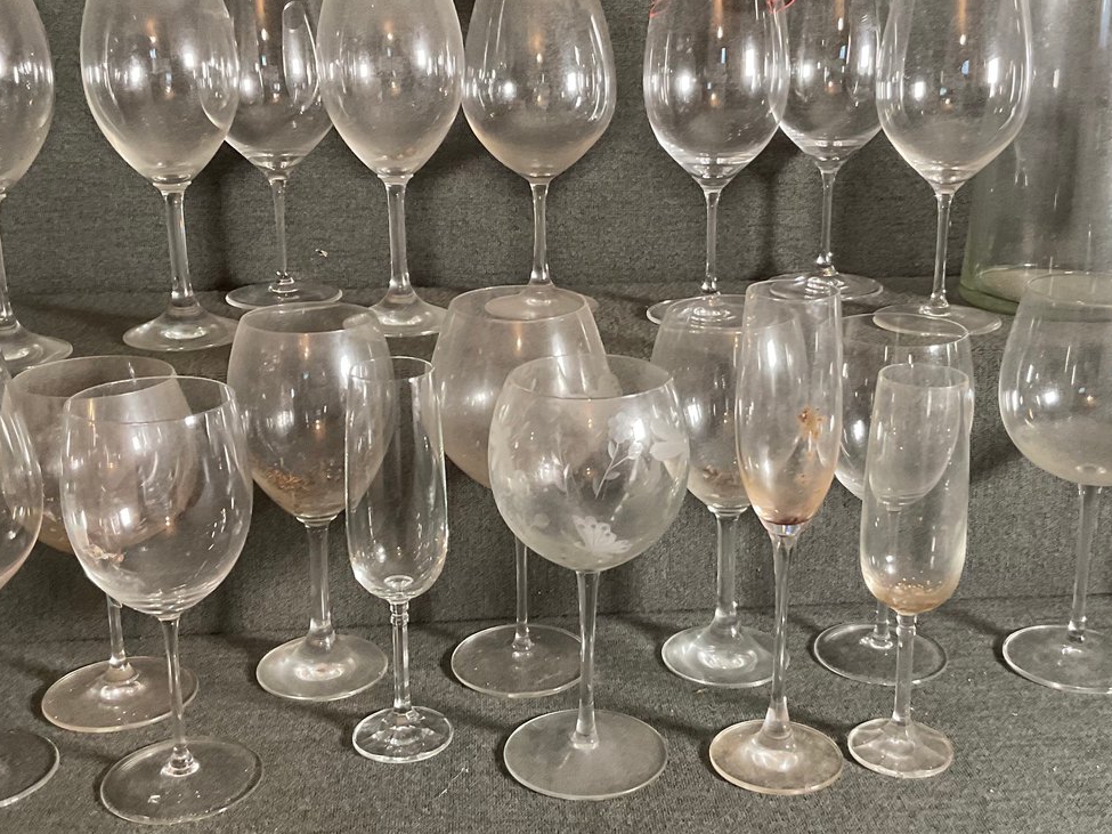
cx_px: 581
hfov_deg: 42.1
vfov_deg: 32.1
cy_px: 369
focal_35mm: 45
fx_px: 1445
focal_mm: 3
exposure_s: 1/60
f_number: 1.8
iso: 200
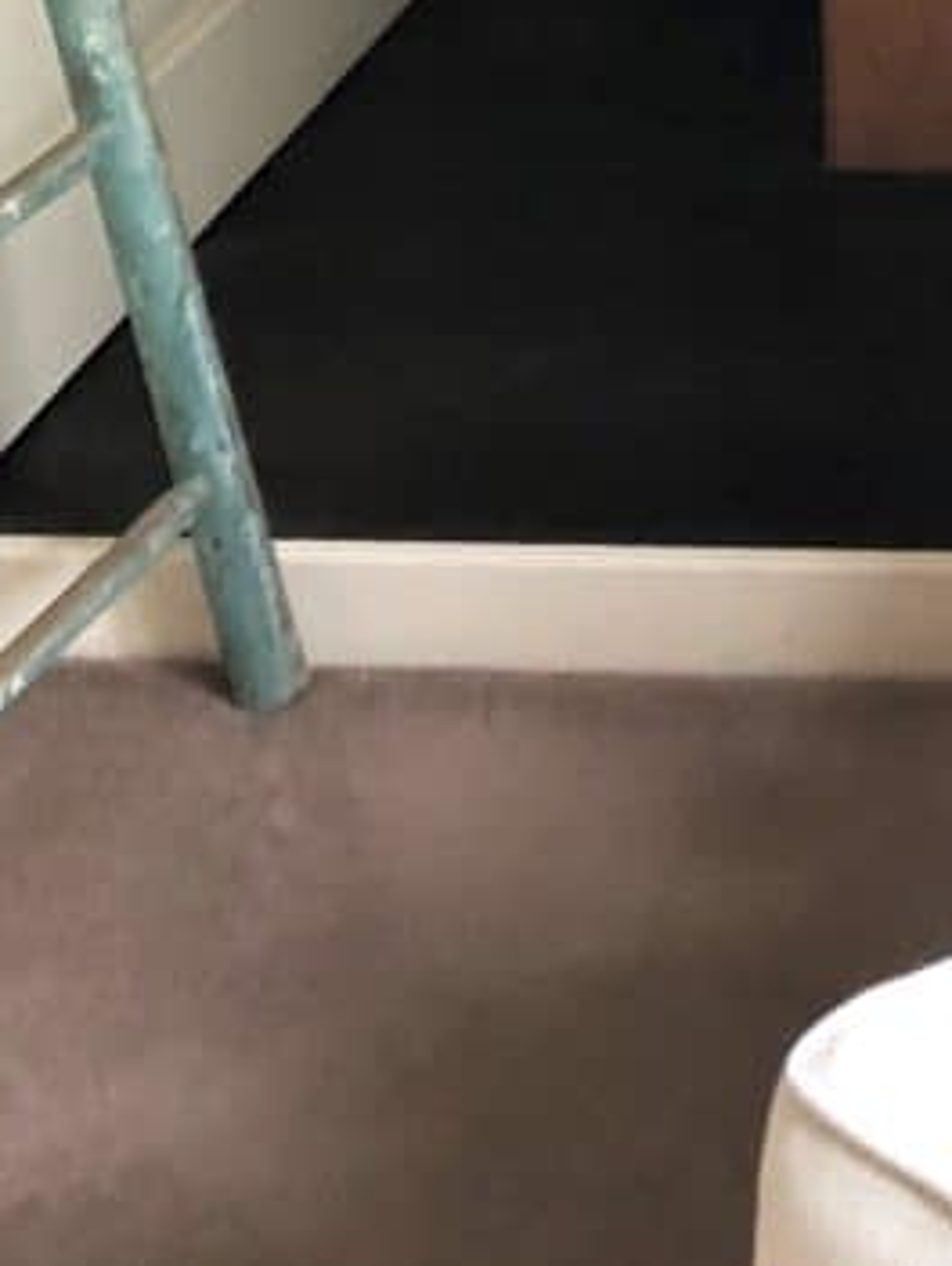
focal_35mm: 85
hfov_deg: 16.3
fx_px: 3111
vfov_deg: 20.2
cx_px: 1298
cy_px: -568
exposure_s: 1/6
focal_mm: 3.99
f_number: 1.8
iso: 100
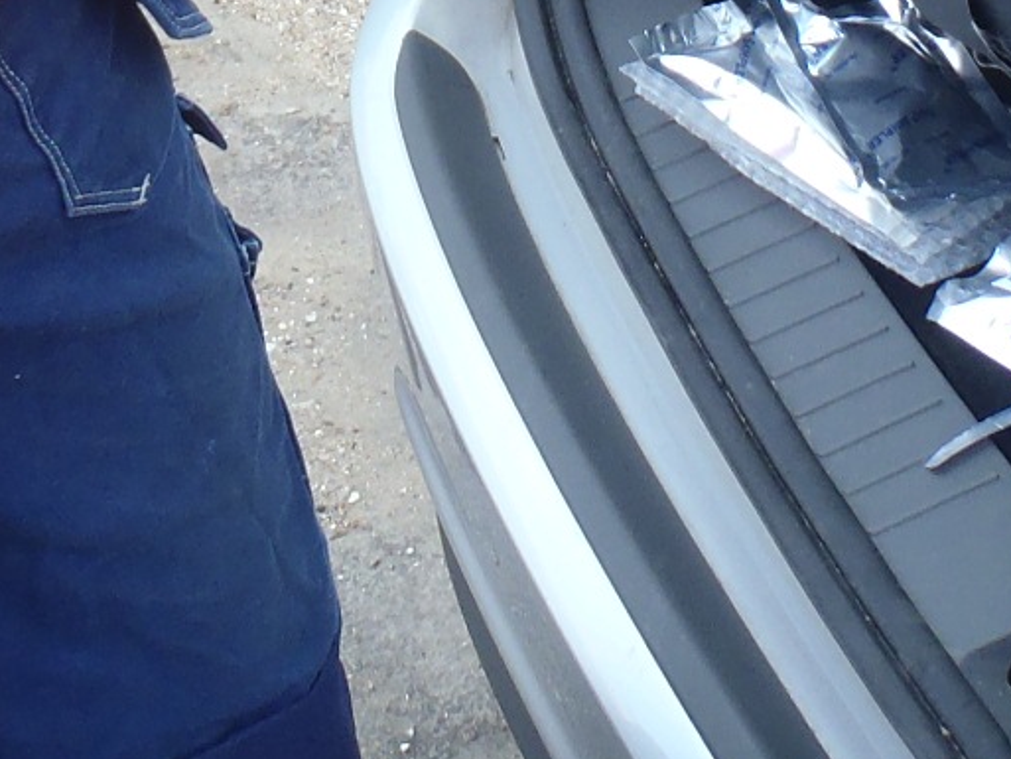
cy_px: -720
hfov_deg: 16.8
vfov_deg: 11.5
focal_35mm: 117
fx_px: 3418
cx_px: 501
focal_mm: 5
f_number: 3.9
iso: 80
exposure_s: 1/60
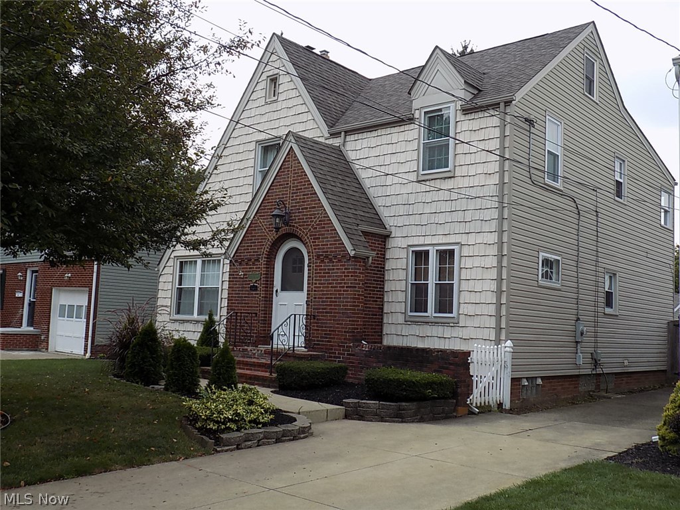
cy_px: 255
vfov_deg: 41.8
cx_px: 340
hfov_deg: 54.0
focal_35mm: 34
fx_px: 668
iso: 80
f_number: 3.4
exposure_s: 1/640
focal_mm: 6.1
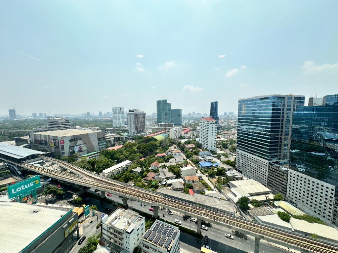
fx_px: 137
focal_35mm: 14
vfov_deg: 85.7
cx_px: 169
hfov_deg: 102.1
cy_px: 126
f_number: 2.2
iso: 40
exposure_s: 1/979
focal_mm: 2.22
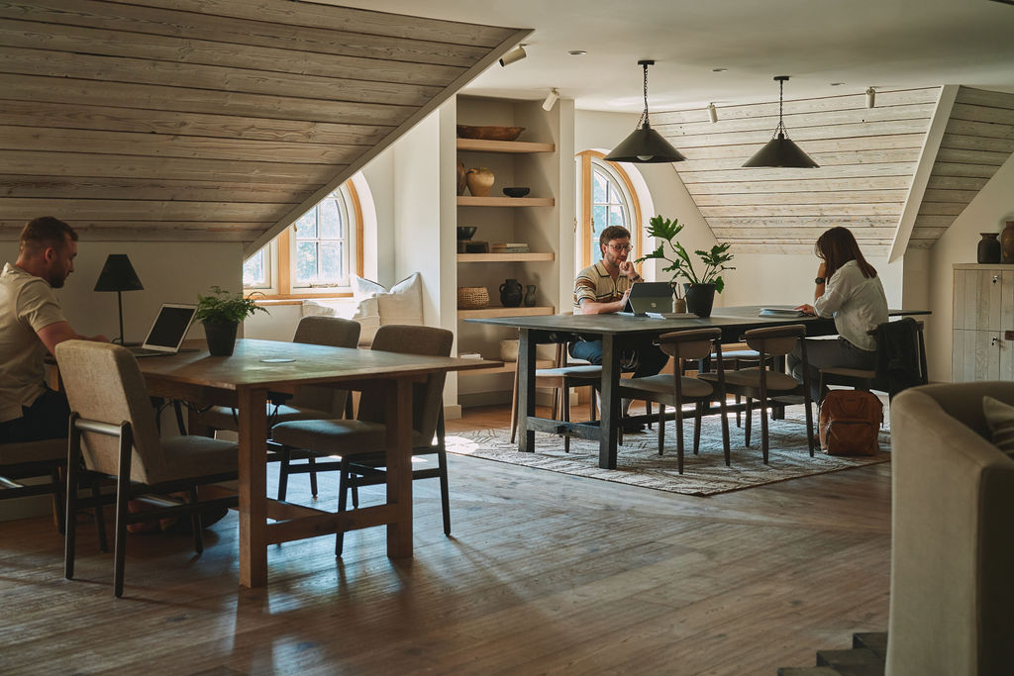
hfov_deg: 39.6
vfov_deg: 27.0
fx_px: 1408
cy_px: 338
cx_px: 507
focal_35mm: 50
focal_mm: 50
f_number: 5
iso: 800
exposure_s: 1/50
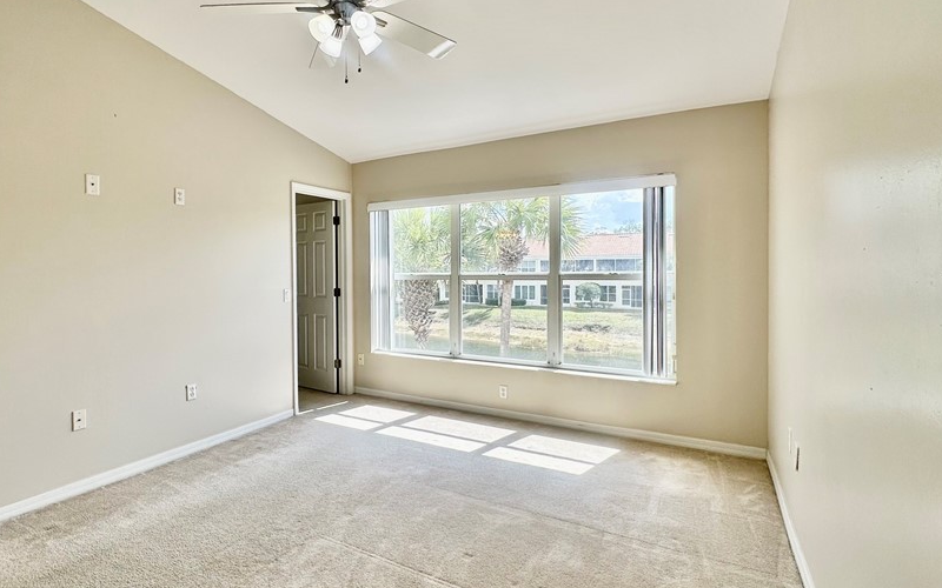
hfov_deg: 87.5
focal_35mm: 19
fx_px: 488
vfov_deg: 62.2
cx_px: 411
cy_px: 278
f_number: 2.2
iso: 40
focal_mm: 2.22
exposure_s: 1/410
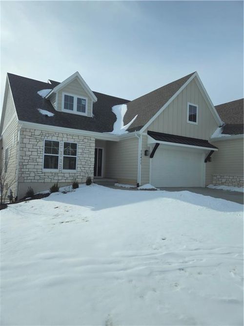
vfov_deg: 73.9
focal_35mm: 23
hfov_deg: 58.9
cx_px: 122
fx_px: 216
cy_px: 163
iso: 25
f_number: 1.8
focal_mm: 5.4
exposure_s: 1/5013
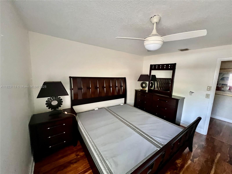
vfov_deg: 89.9
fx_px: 87
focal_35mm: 13
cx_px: 116
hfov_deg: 106.2
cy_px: 87
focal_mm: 1.57
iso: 1000
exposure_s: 1/40
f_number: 1.8
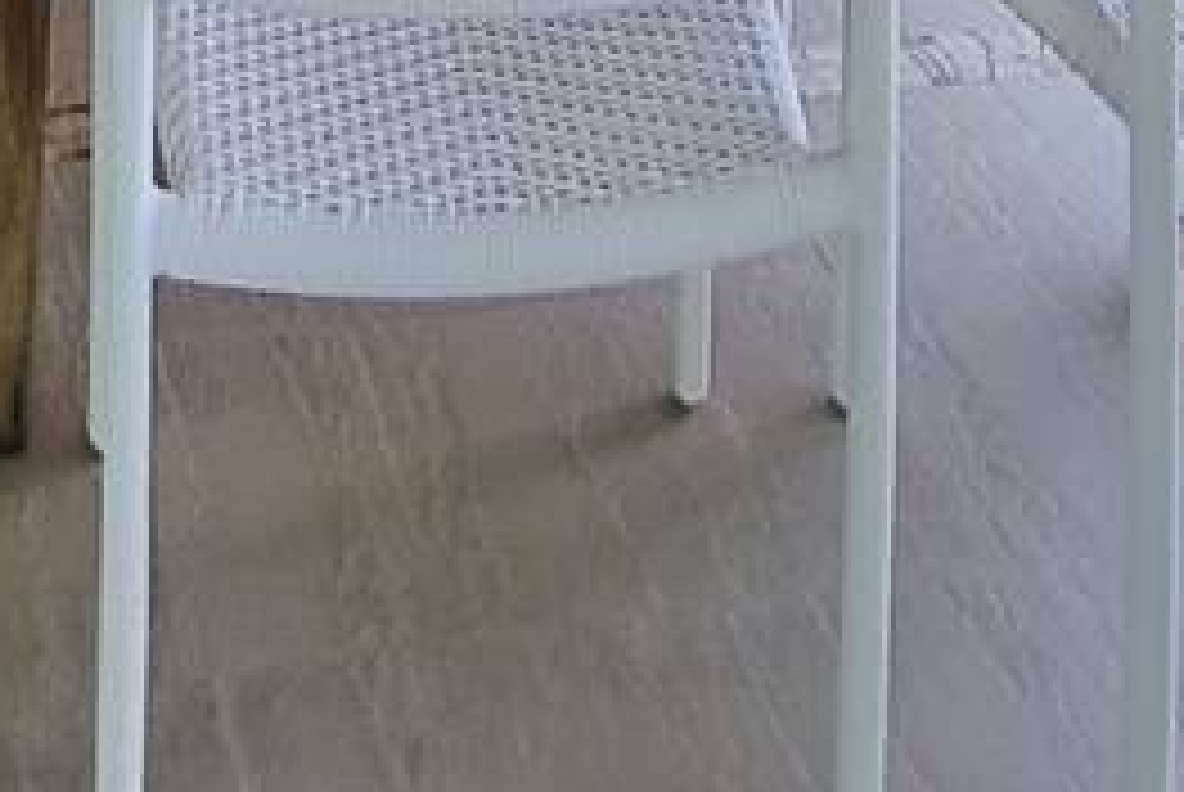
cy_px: -1224
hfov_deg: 22.4
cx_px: 590
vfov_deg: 11.7
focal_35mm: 91
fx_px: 2996
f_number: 2.2
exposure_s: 1/120
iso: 64
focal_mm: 1.65
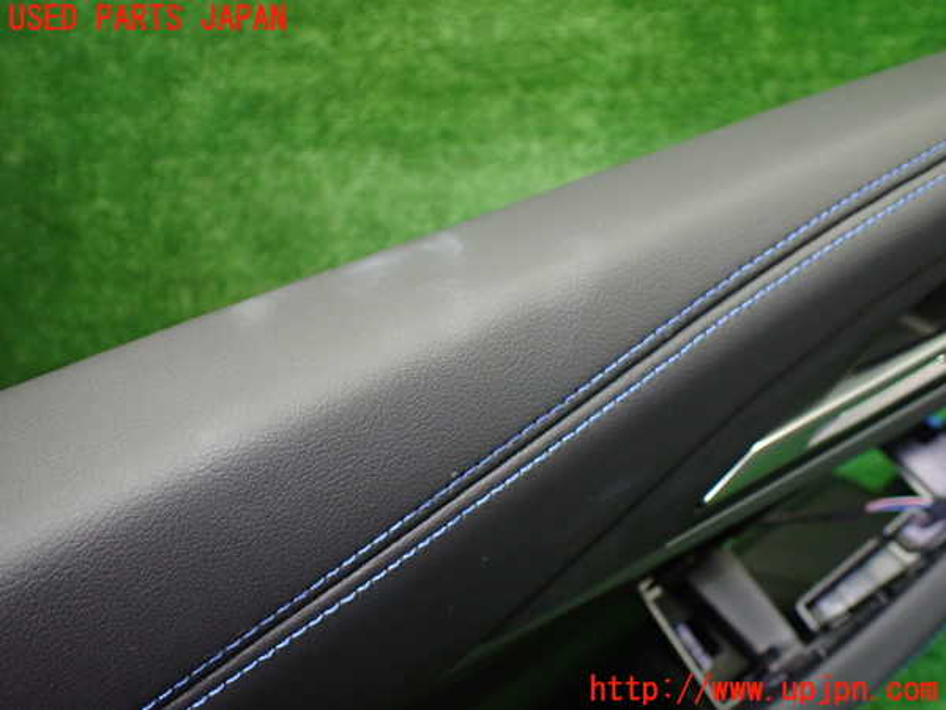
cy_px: 355
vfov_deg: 46.8
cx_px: 473
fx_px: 820
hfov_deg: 60.0
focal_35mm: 30
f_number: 2.3
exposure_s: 1/125
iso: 640
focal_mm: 5.4
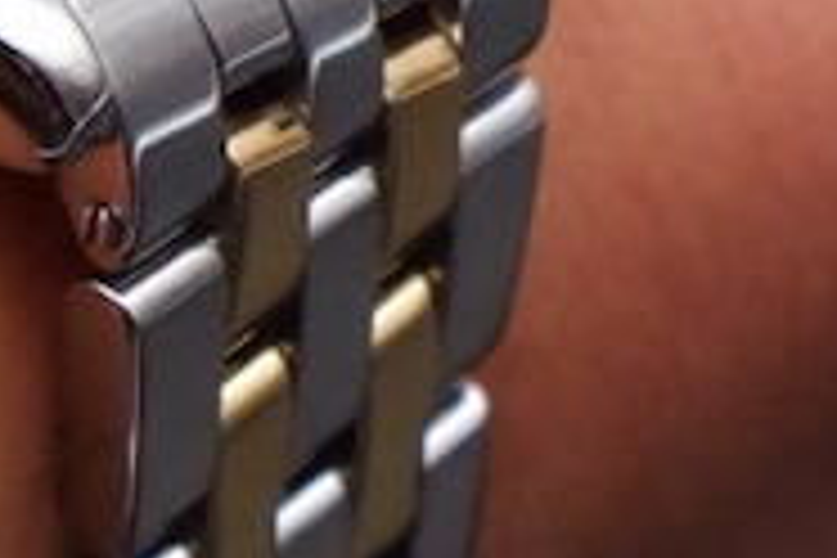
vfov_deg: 3.1
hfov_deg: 4.7
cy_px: -605
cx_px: 526
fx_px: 10183
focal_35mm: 438
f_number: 5.6
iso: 6400
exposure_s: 1/4000
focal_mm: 40.7
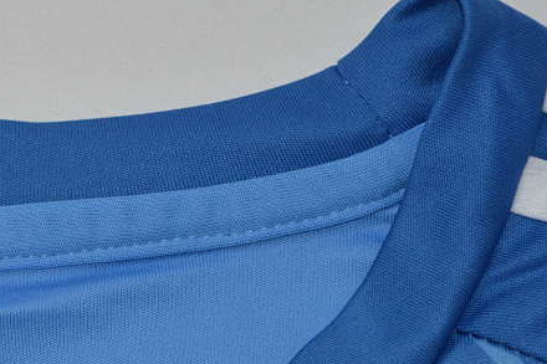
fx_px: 5866
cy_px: 286
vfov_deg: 3.6
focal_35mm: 386
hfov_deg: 5.3
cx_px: -56
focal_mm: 105
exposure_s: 1/200
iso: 400
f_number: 14
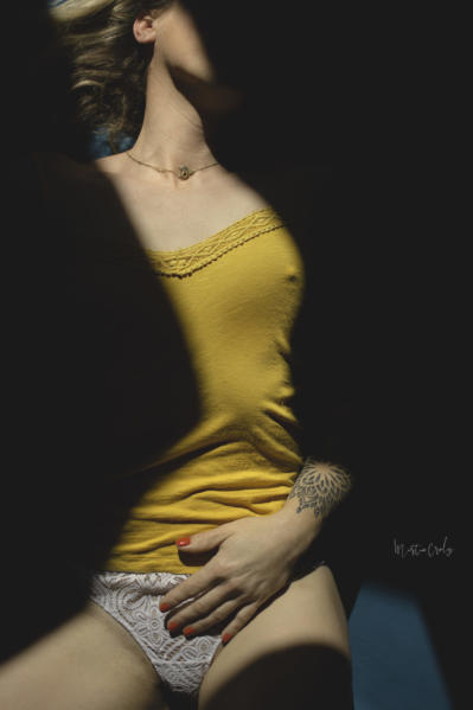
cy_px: 355
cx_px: 236
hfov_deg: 25.7
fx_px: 1035
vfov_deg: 37.9
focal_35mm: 52
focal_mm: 35
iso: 100
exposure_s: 1/8000
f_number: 1.8
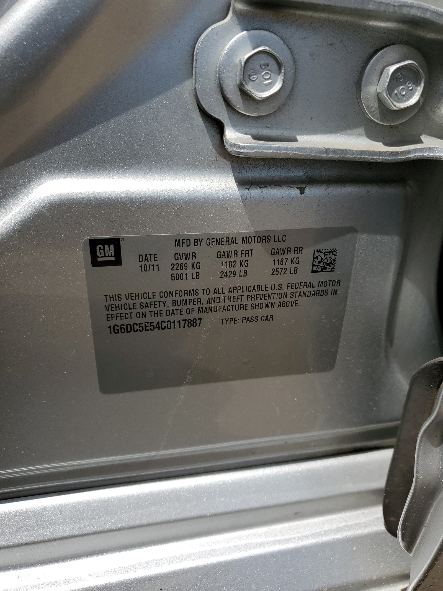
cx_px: 222
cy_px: 296
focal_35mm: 26
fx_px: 444
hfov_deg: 53.1
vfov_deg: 67.3
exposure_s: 1/5000
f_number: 1.5
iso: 50
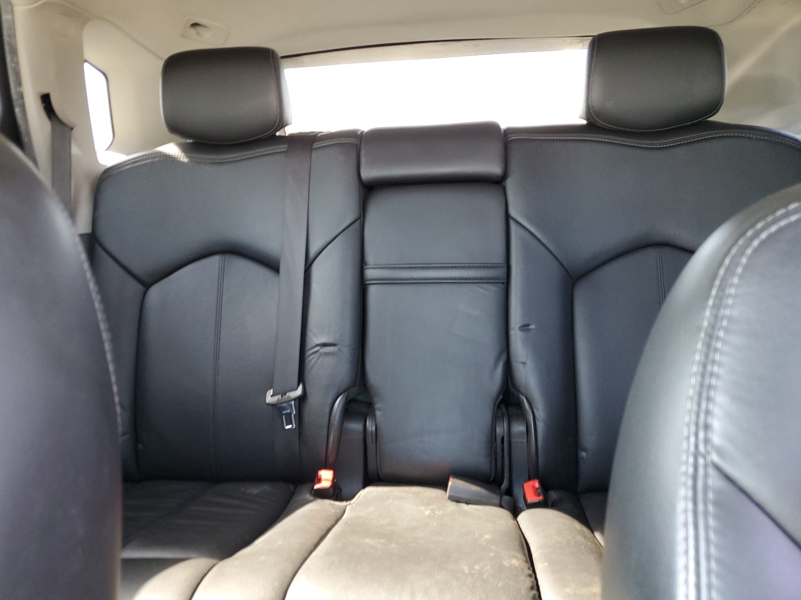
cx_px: 400
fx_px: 602
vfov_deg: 53.1
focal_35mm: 26
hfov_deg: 67.3
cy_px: 300
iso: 131
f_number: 1.5
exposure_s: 1/60.2
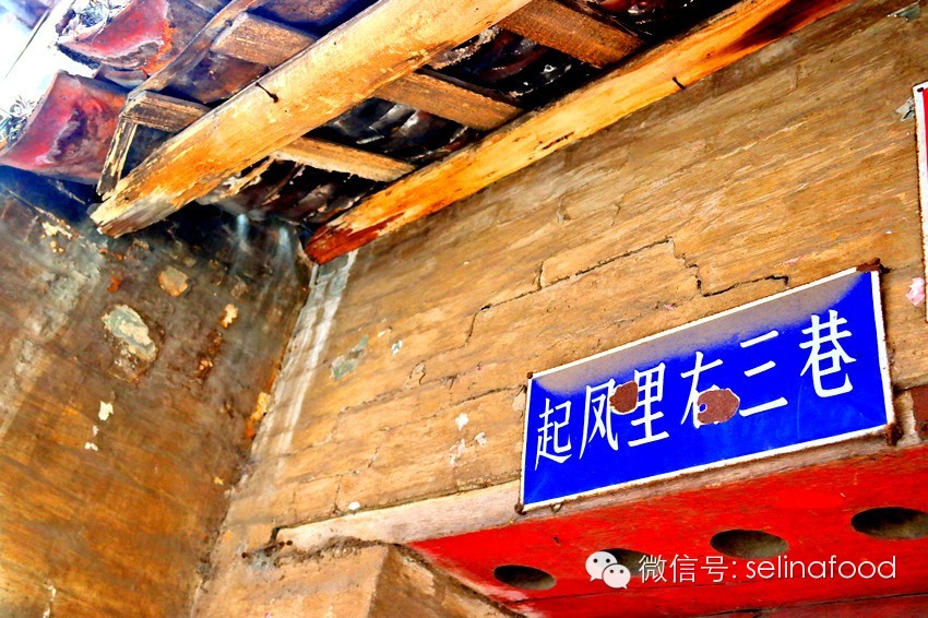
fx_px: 928
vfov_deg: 36.8
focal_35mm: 36
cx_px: 464
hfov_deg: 53.2
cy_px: 309
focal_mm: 24
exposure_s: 1/50
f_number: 4
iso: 800
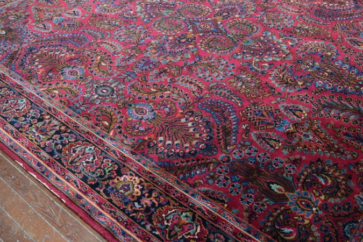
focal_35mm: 40
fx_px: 403
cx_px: 190
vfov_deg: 32.9
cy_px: 68
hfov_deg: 48.4
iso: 800
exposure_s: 1/60
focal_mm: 18
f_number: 4
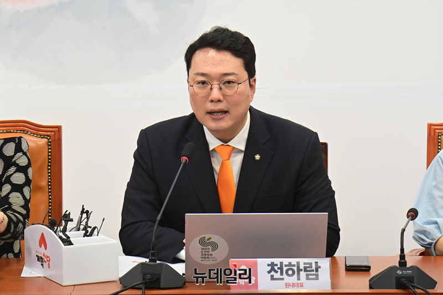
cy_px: 148
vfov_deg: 10.2
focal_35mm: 135
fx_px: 1661
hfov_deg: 15.2
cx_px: 222
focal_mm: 135
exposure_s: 1/250
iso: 6400
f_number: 13
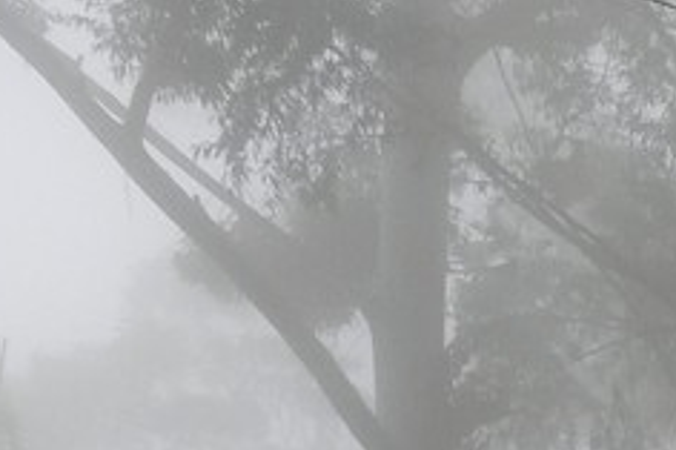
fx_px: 3059
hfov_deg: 9.5
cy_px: 1244
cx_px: 2114
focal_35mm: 163
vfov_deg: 7.6
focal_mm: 24
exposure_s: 1/320
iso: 1600
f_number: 6.3
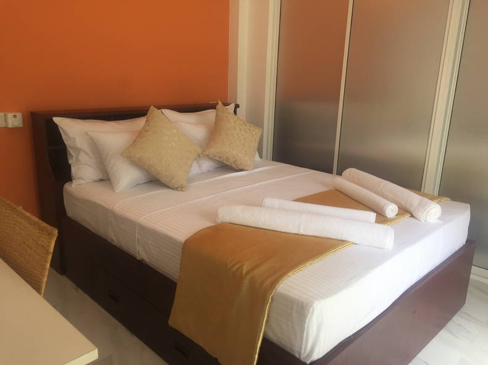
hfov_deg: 61.7
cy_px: 182
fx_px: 409
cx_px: 244
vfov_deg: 48.2
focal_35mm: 29
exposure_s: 1/100
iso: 40
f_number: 2.2
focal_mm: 4.15
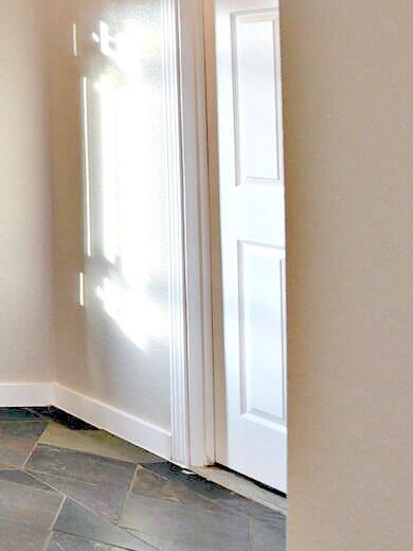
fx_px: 843
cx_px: -585
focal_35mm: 53
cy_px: 86
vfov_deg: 34.7
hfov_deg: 15.1
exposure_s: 1/60
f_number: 4
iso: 400
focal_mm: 14
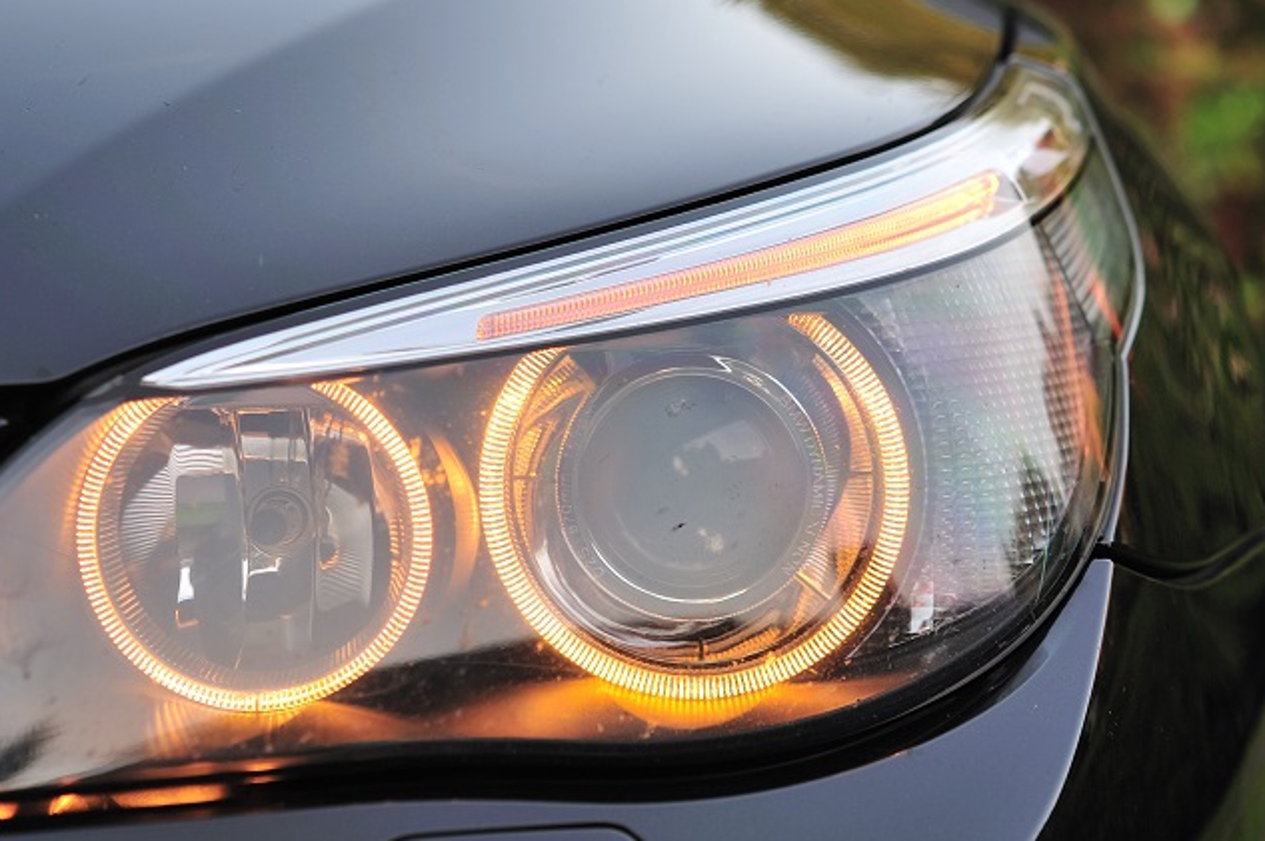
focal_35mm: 90
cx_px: 633
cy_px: 298
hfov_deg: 22.6
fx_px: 3160
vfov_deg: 15.1
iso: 200
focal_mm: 60
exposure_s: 1/60
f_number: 4
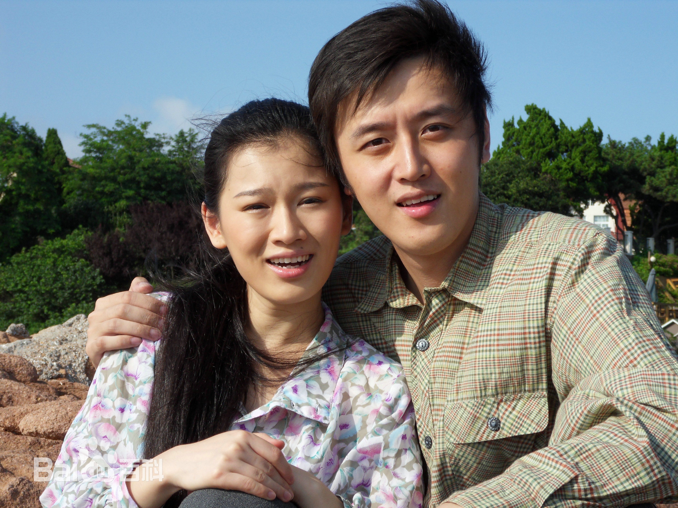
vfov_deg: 15.6
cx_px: 339
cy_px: 254
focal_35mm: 95
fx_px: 1861
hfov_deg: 20.7
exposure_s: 1/500
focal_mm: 16.6
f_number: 5.5
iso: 80
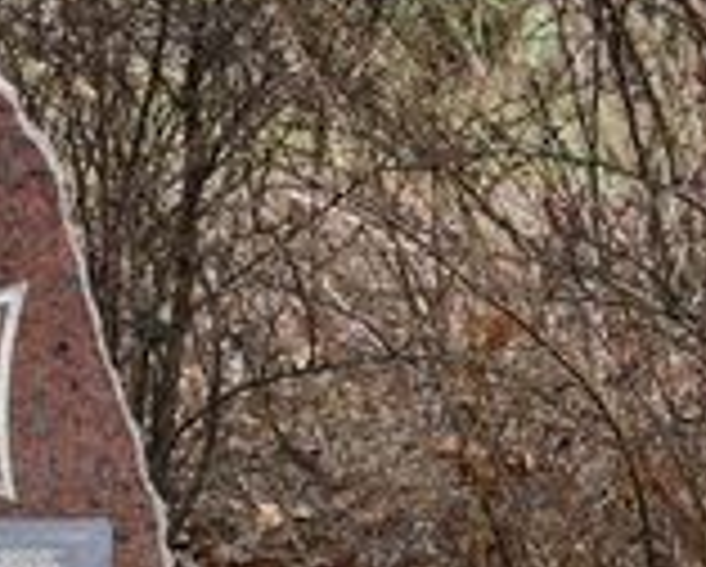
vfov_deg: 10.7
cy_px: 562
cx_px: -220
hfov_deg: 13.0
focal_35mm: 143
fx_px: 2992
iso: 500
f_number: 4.8
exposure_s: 1/60
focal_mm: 38
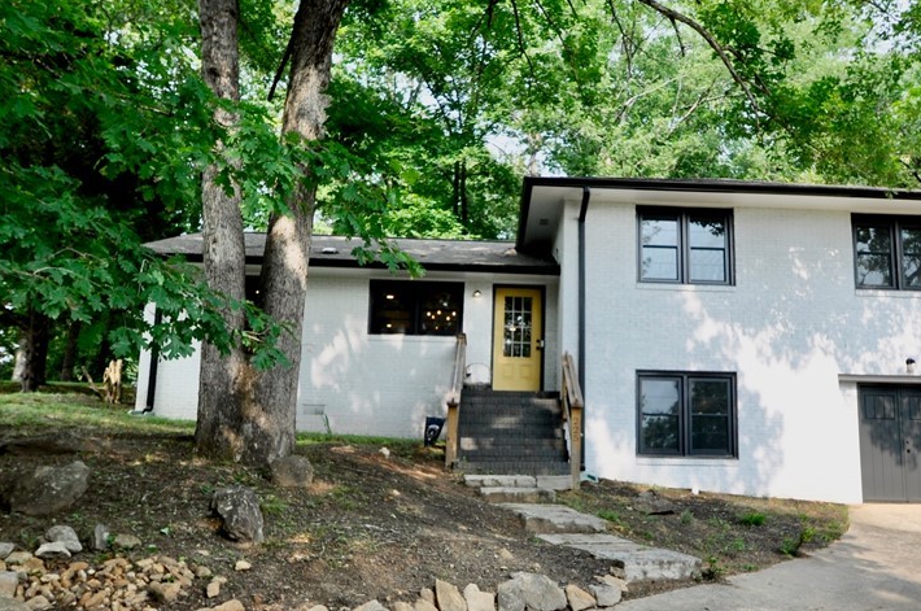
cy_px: 218
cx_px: 515
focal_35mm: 23
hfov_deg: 75.9
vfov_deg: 54.1
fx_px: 587
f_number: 7.1
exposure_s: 1/200
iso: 200
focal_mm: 10
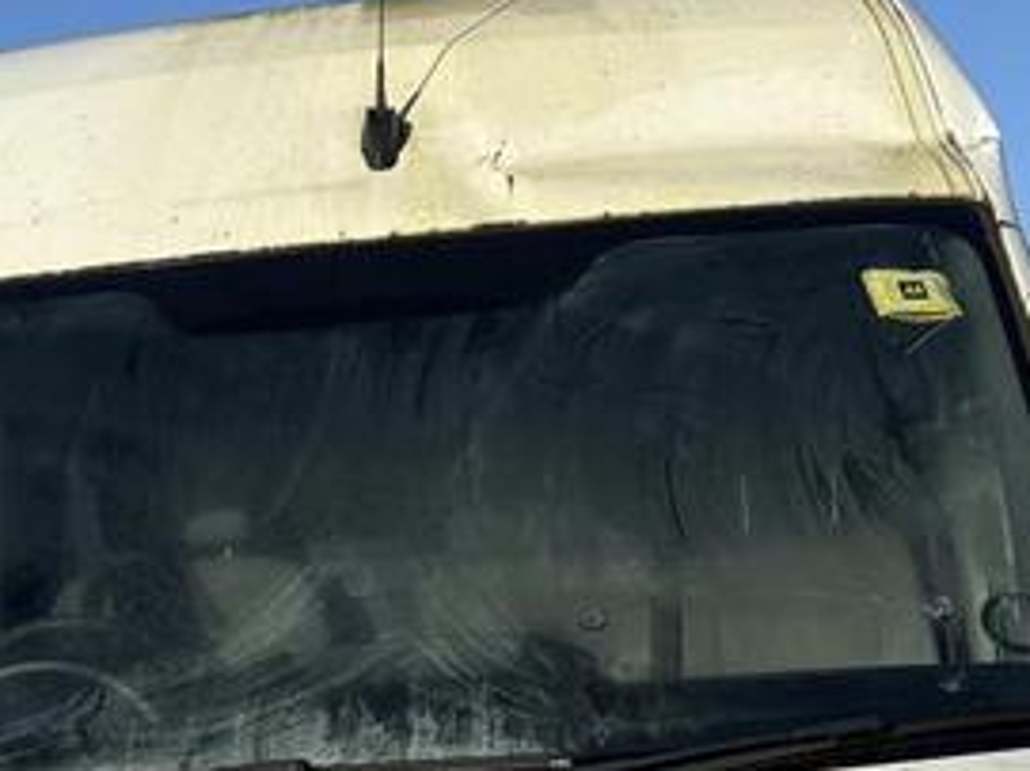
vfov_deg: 16.2
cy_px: 1022
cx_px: 604
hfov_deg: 22.7
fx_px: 2558
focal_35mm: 86
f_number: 1.6
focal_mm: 5.96
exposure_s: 1/5348
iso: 50
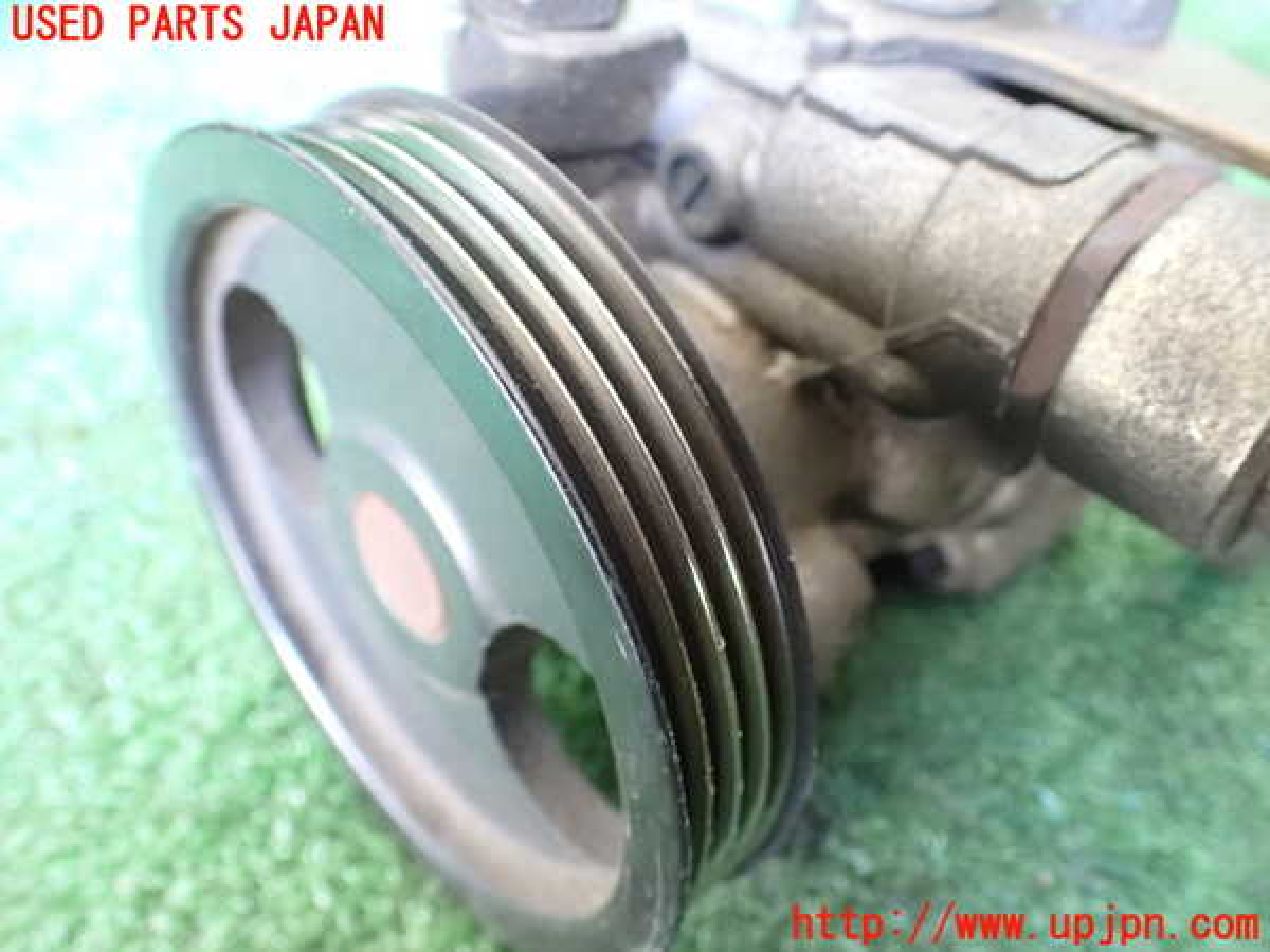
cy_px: 476
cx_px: 635
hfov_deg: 60.0
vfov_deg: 46.8
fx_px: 1101
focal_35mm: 30
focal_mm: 5.4
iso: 1600
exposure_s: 1/30
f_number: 2.3
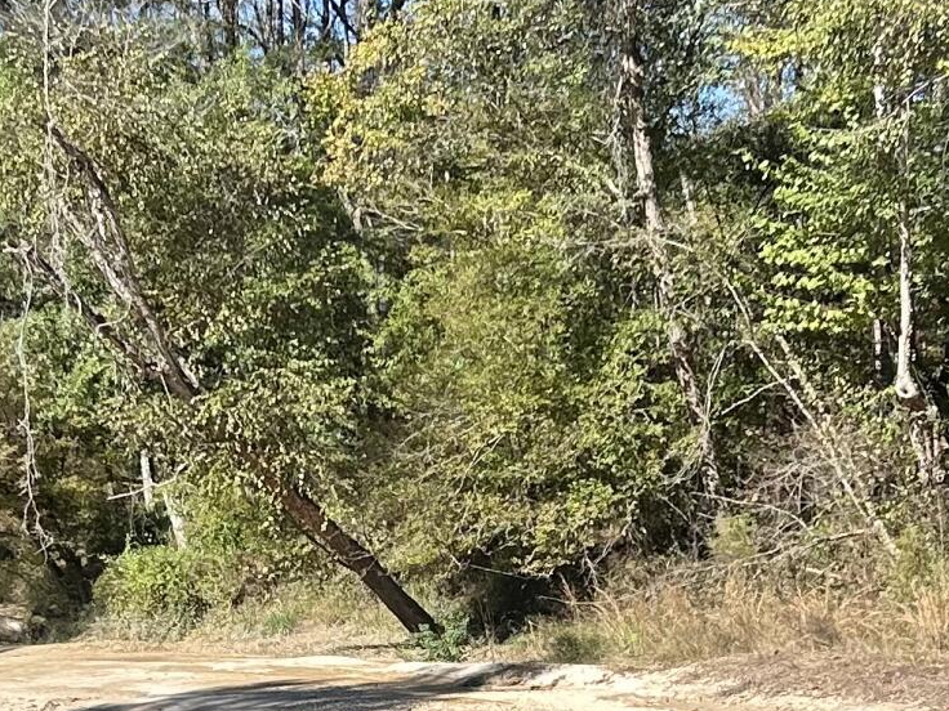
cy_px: 773
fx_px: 2906
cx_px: 404
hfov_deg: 18.5
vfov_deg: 13.7
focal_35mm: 106
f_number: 1.5
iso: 50
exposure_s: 1/2165
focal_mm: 5.7
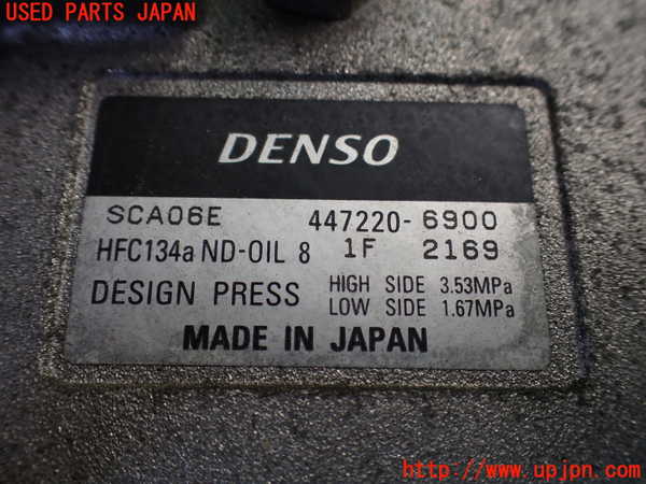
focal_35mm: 30
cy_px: 242
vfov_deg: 46.8
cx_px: 323
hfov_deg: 60.0
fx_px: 560
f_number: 2.3
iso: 100
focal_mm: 5.4
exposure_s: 1/160
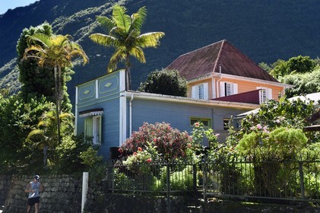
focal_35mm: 48
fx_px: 426
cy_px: 106
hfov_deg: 41.1
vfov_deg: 28.0
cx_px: 160
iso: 200
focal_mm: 48
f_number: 7.1
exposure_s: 1/250
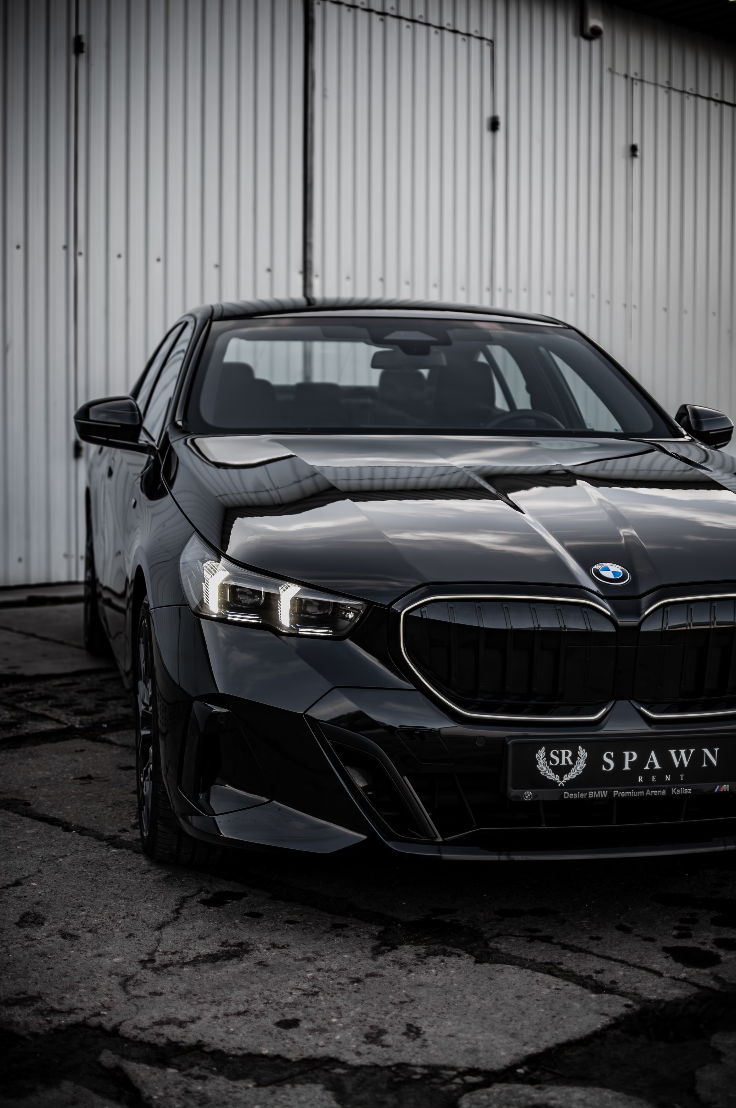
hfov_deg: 25.7
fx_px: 1614
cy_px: 554
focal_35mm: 52
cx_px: 368
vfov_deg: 37.9
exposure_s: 1/2000
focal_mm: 35
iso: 200
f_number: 1.8
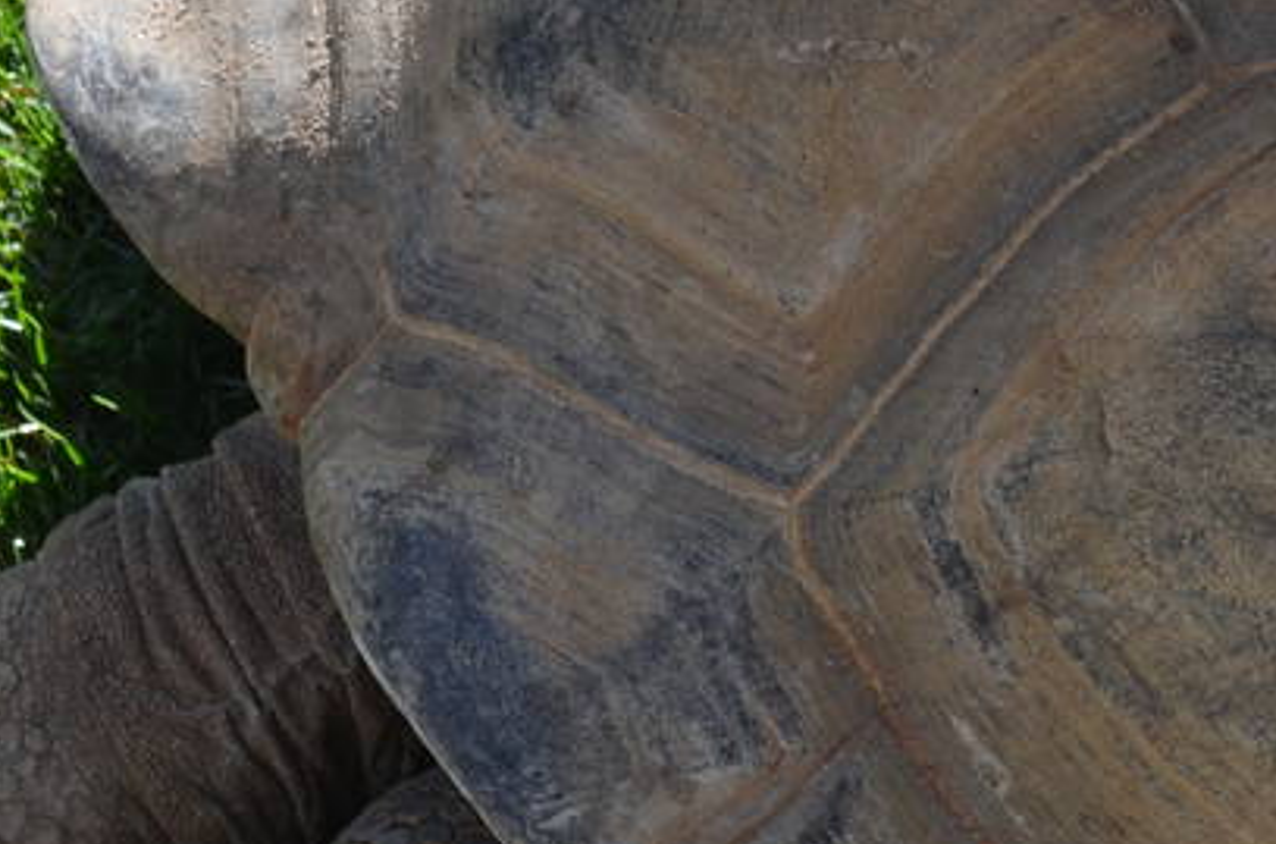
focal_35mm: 177
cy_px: 270
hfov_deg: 11.5
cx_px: 1379
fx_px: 6257
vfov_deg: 7.7
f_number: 7.1
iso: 200
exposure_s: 1/200
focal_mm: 30
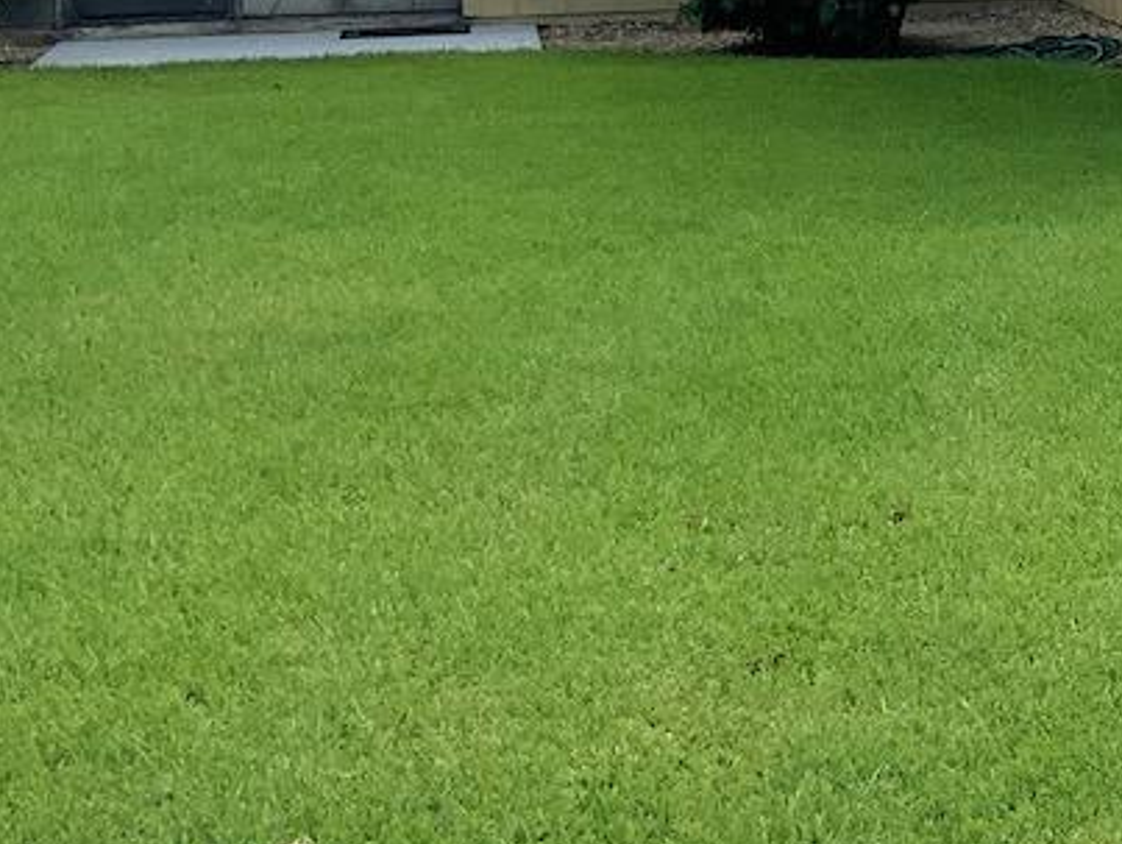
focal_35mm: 92
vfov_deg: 15.6
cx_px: 1503
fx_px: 2985
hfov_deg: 19.5
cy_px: -97
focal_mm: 3
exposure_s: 1/1984
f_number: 1.8
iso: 20
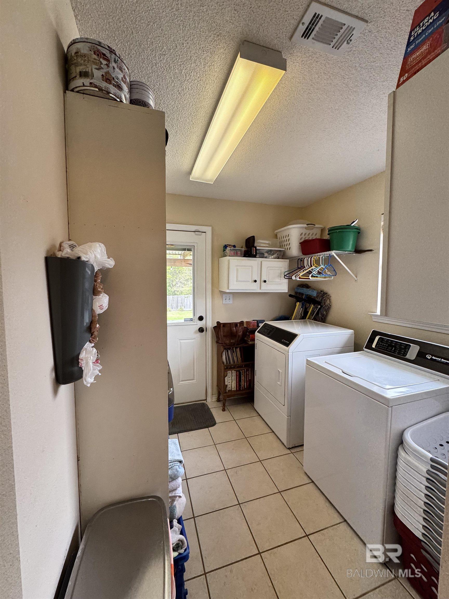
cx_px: 224
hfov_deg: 85.7
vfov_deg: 102.1
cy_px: 300
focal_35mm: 14
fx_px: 242
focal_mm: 2.22
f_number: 2.2
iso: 125
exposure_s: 1/120
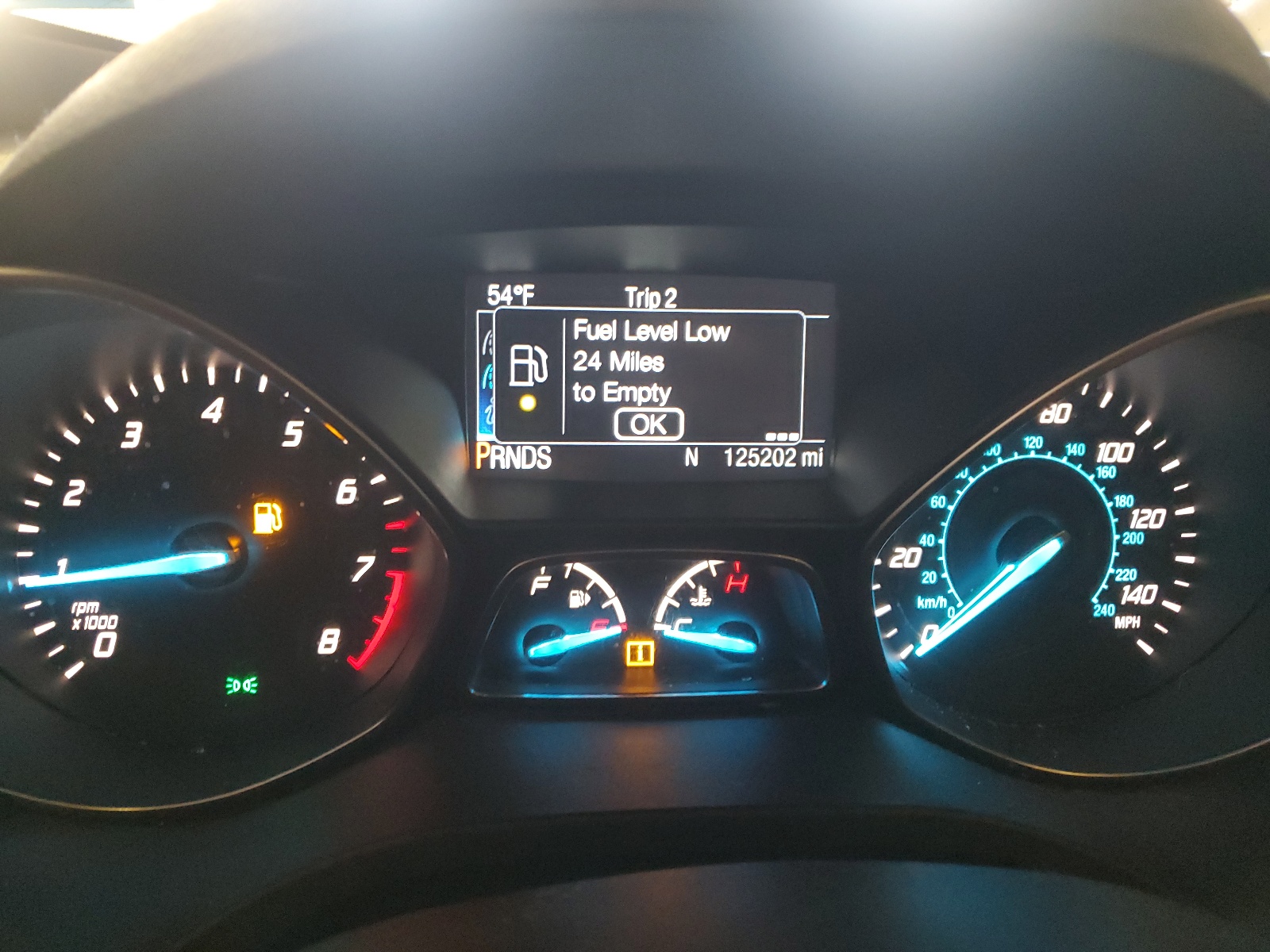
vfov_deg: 53.1
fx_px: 954
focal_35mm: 26
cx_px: 635
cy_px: 476
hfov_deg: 67.3
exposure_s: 1/20
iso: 316
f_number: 1.5
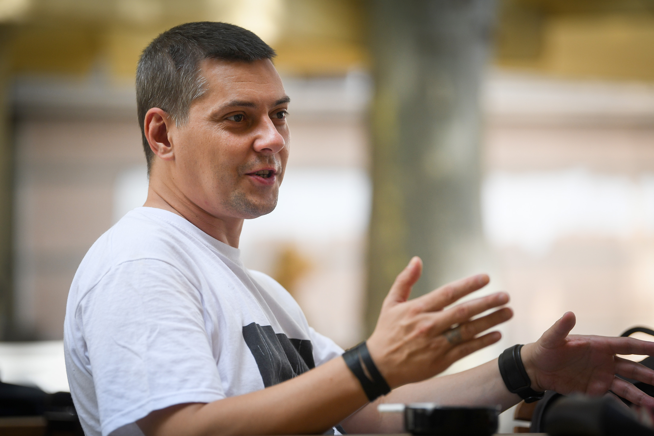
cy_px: 218
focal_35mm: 160
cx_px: 327
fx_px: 2906
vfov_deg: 8.6
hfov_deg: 12.8
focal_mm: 160
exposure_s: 1/1000
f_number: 2.8
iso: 500
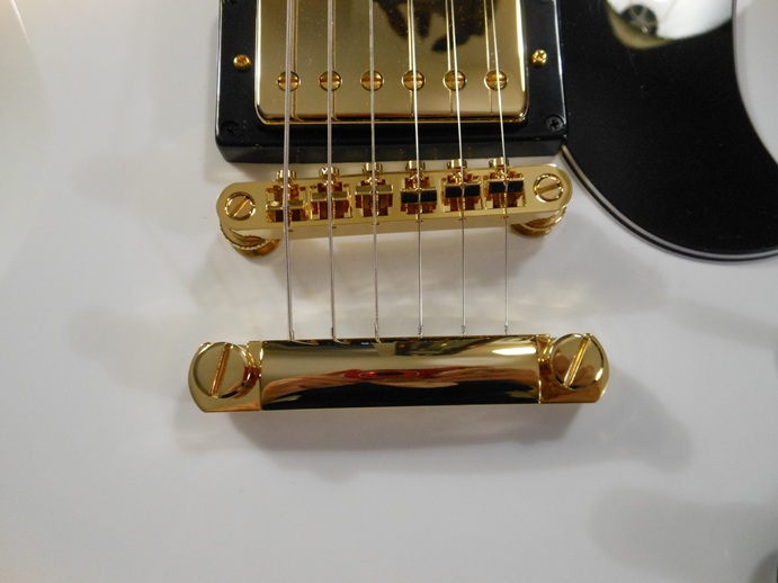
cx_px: 389
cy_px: 292
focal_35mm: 25
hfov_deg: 69.4
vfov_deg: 54.9
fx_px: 562
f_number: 3.2
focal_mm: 4.5
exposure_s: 1/30
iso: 400
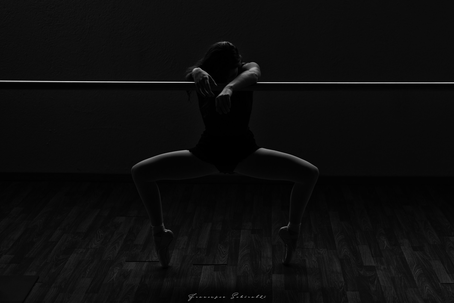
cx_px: 227
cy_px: 152
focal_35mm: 50
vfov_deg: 27.0
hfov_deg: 39.6
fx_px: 631
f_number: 1.8
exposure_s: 1/125
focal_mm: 50
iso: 640
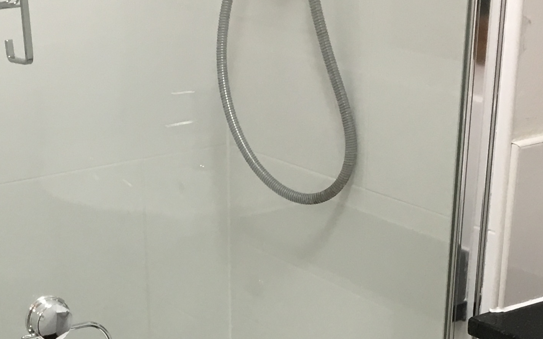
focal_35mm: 87
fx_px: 1287
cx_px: 123
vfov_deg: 14.4
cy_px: 440
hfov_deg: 23.5
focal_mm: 4.15
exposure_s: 1/33
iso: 100
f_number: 2.2
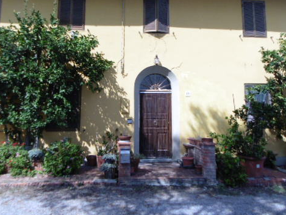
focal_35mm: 30
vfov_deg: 46.1
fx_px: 248
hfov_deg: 60.0
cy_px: 71
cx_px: 145
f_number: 8.6
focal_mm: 4
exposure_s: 1/160
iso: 100
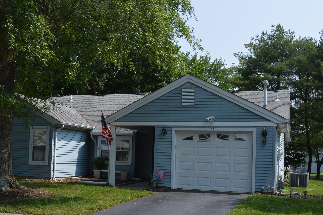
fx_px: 412
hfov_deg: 42.4
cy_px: 134
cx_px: 121
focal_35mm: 46
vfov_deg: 29.1
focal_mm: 24
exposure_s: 1/200
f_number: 7.1
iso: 100
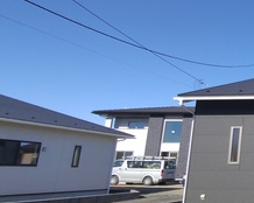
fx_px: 323
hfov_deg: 29.0
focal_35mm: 43
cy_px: 110
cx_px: 372
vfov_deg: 34.8
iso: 50
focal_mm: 1.6
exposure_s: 1/926
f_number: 2.4
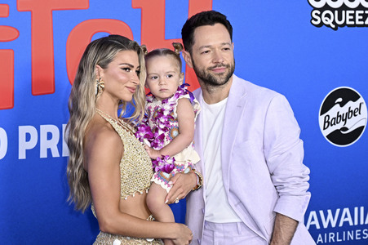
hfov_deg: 37.5
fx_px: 541
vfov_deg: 25.5
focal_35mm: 53
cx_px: 184
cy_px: 122
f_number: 5.6
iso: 1600
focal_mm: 53
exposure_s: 1/200
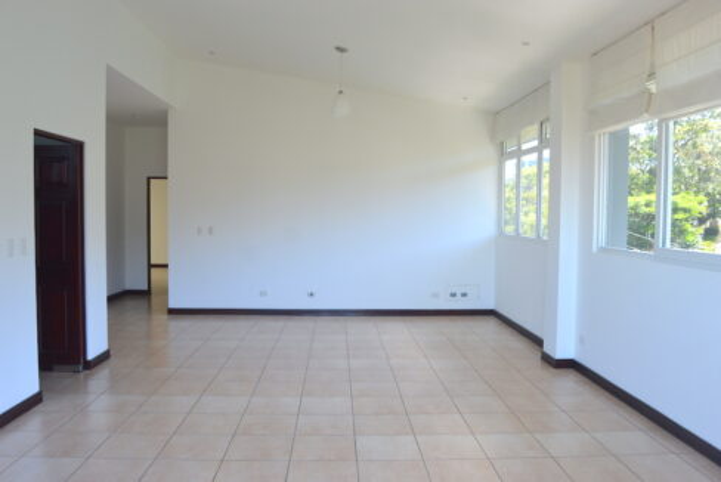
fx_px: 541
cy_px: 241
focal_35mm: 27
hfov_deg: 67.4
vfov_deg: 48.0
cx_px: 360
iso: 400
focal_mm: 18
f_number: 5.6
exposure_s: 1/125
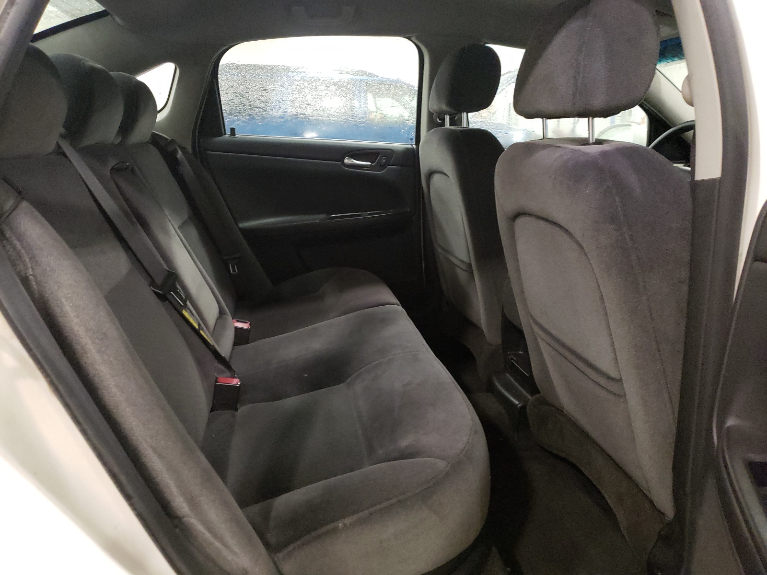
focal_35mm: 26
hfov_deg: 67.3
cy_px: 288
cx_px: 384
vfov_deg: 53.1
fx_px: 576
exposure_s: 1/24
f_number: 1.5
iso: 552
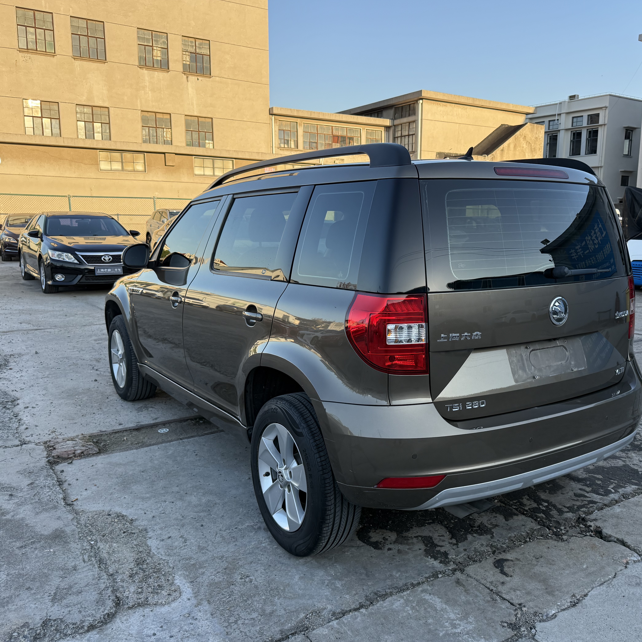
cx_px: 370
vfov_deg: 55.6
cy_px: 325
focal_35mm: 29
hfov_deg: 55.4
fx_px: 609
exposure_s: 1/1271
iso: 100
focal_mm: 6.76
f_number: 1.78
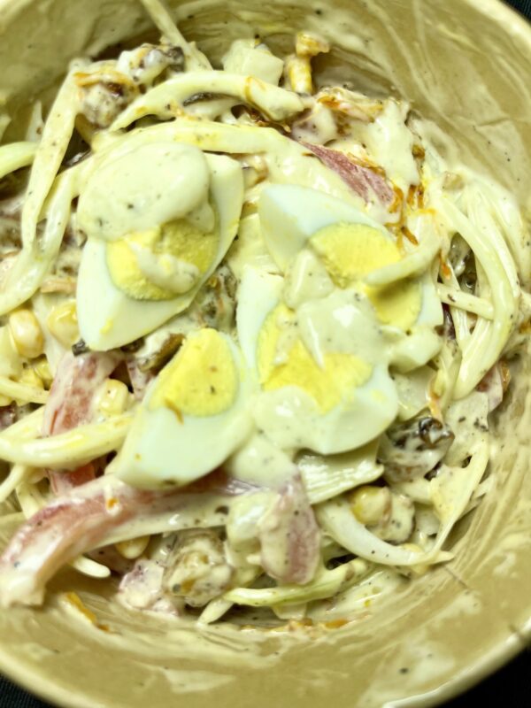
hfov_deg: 54.9
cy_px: 354
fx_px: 511
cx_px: 266
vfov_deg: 69.4
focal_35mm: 25
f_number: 1.6
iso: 32
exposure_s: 1/780
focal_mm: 5.1
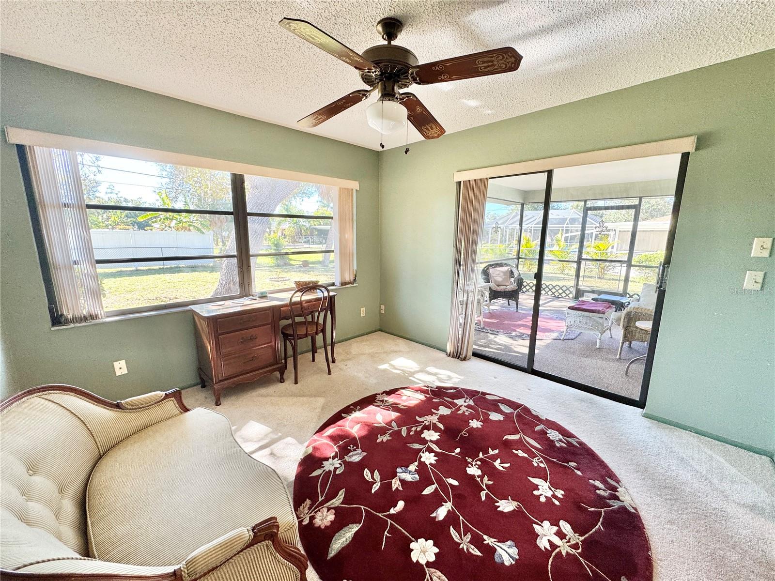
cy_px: 290
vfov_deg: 85.7
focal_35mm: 14
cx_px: 388
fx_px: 313
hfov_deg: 102.1
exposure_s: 1/120
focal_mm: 2.22
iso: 125
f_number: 2.2
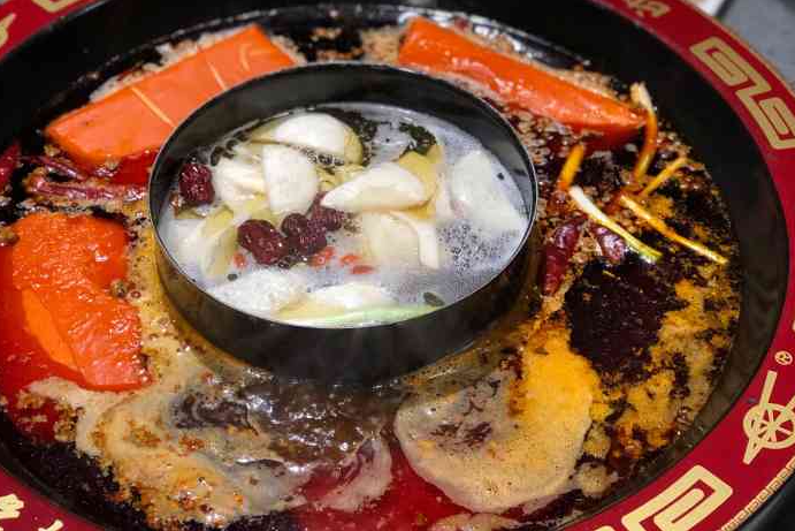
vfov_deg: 17.1
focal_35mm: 80
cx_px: 397
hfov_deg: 25.4
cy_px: 259
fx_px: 1767
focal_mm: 6.6
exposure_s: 1/30
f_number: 2.8
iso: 64
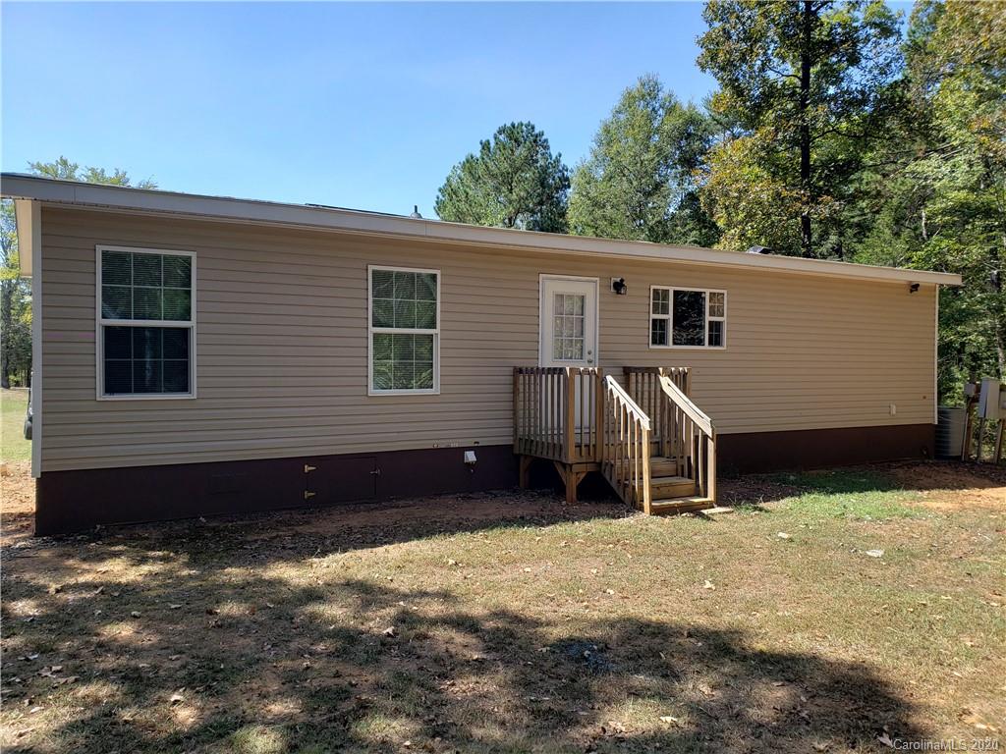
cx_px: 503
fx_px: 756
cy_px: 377
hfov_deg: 67.3
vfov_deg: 53.1
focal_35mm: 26
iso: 50
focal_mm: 4.3
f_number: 2.4
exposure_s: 1/871
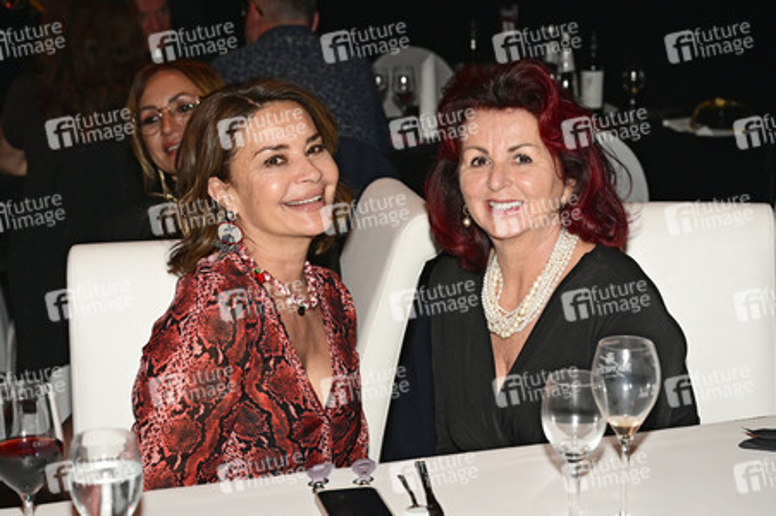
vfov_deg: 23.7
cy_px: 258
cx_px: 388
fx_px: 1228
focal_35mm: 57
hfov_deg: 35.1
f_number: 5
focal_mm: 57
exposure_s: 1/200
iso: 3200
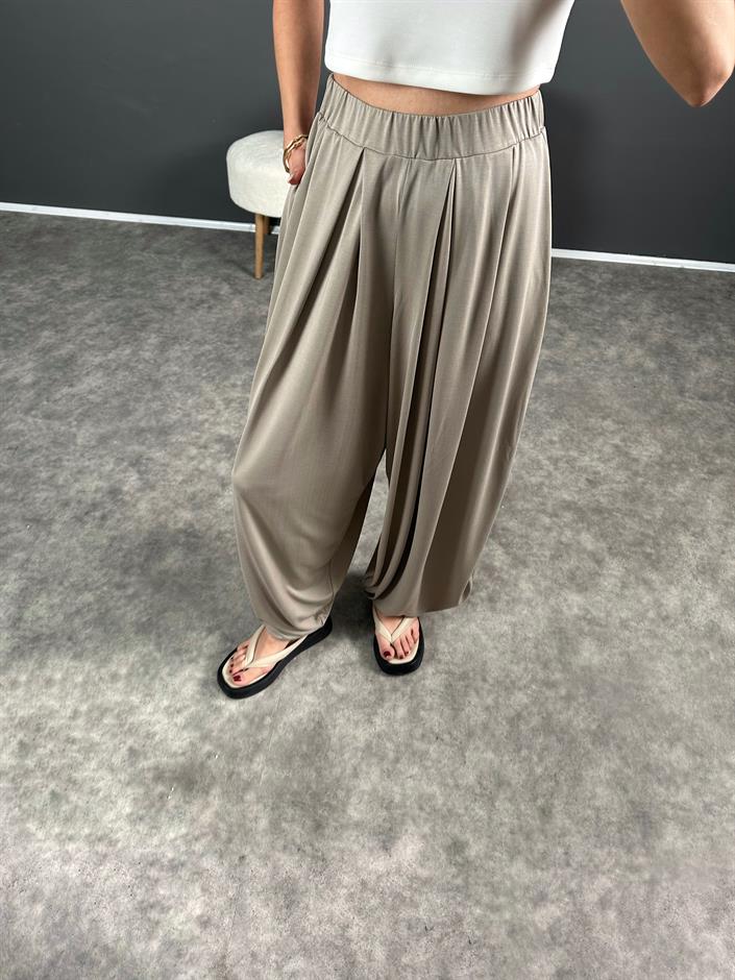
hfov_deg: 56.8
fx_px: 679
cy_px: 490
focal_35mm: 24
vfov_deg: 71.6
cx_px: 368
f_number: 1.78
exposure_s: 1/121
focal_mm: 6.86
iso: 125
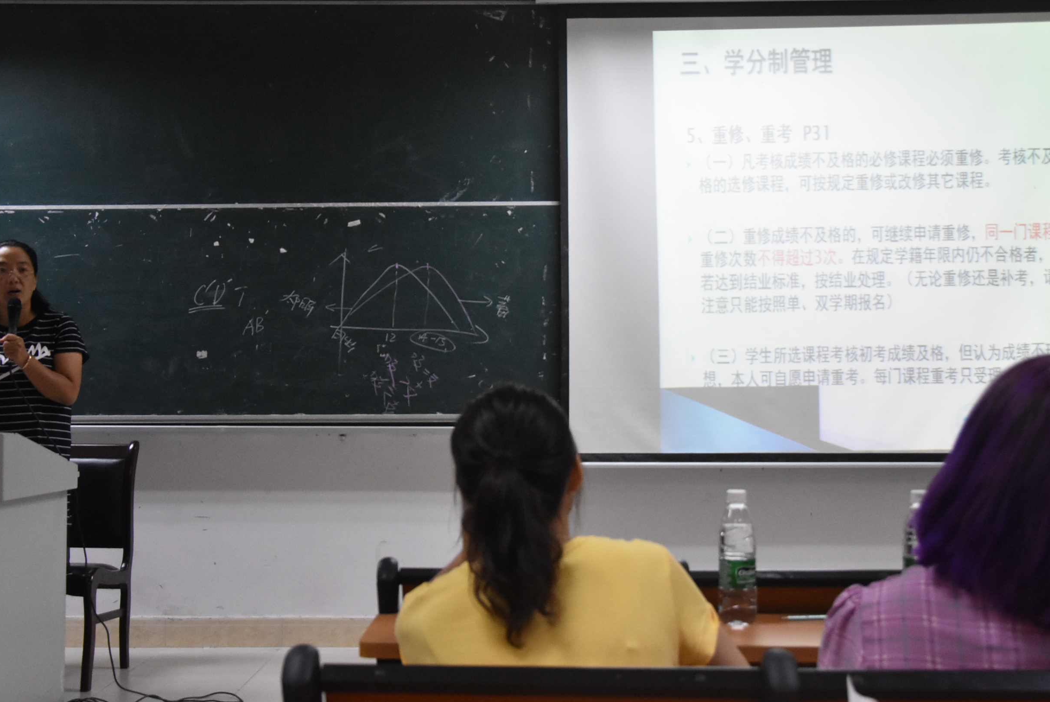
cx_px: 482
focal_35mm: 48
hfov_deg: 41.1
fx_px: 1401
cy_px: 348
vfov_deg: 28.1
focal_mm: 26
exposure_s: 1/125
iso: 2800
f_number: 5.6
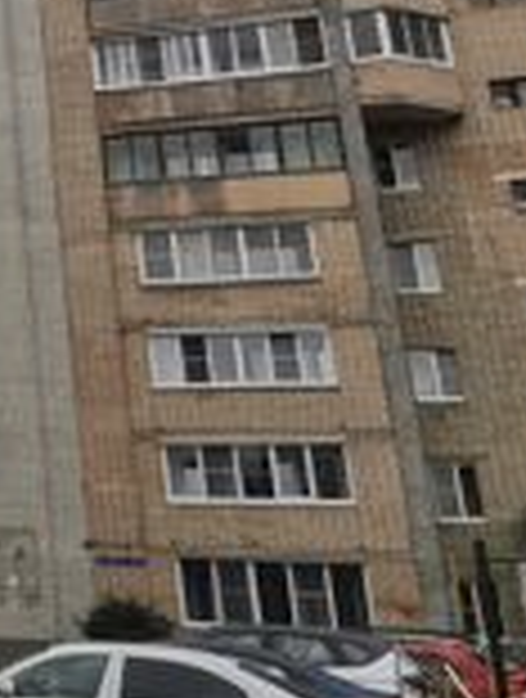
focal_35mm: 70
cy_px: 36
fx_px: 1412
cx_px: -481
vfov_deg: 26.5
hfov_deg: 16.7
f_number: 2.2
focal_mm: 2.23
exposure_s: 1/1282
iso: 50
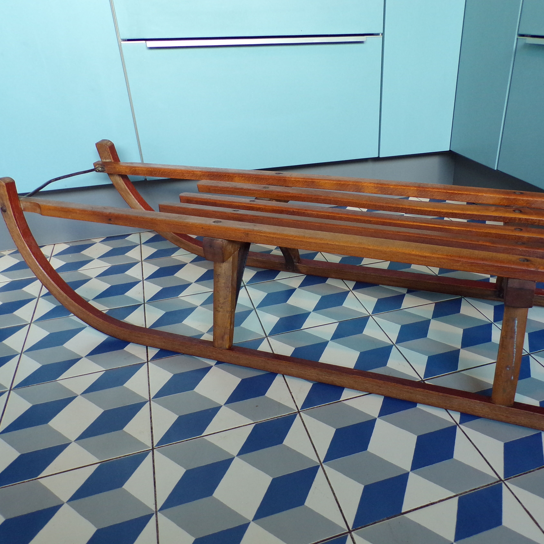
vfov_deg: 55.6
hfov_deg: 55.1
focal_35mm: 29
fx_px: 516
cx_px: 335
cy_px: 274
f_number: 3
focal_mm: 4.3
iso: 200
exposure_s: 1/25
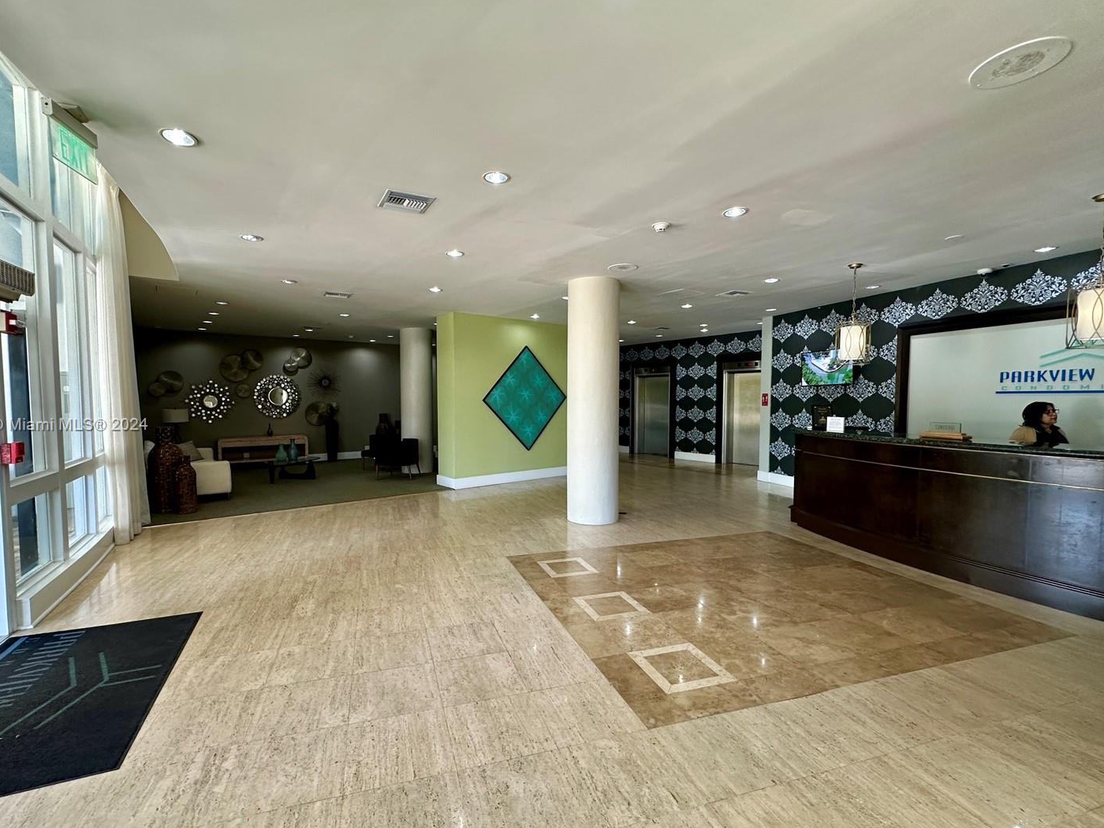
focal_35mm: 16
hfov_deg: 94.4
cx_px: 527
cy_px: 426
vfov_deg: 78.1
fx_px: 510
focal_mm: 2.22
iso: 160
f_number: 2.2
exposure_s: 1/60
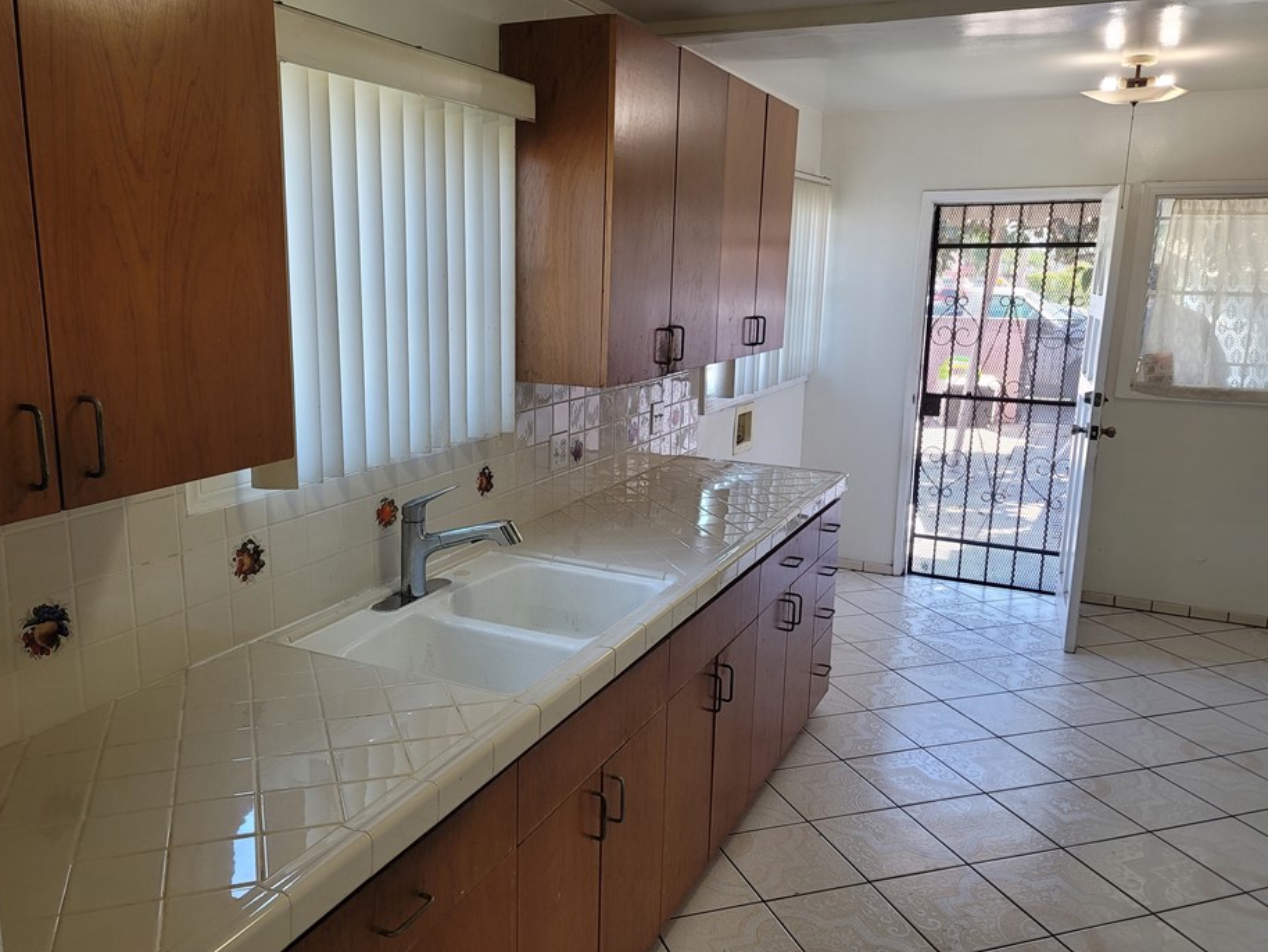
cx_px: 584
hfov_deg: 63.3
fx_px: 1026
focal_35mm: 28
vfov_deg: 49.8
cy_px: 468
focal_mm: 7
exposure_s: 1/120
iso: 200
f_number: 1.8
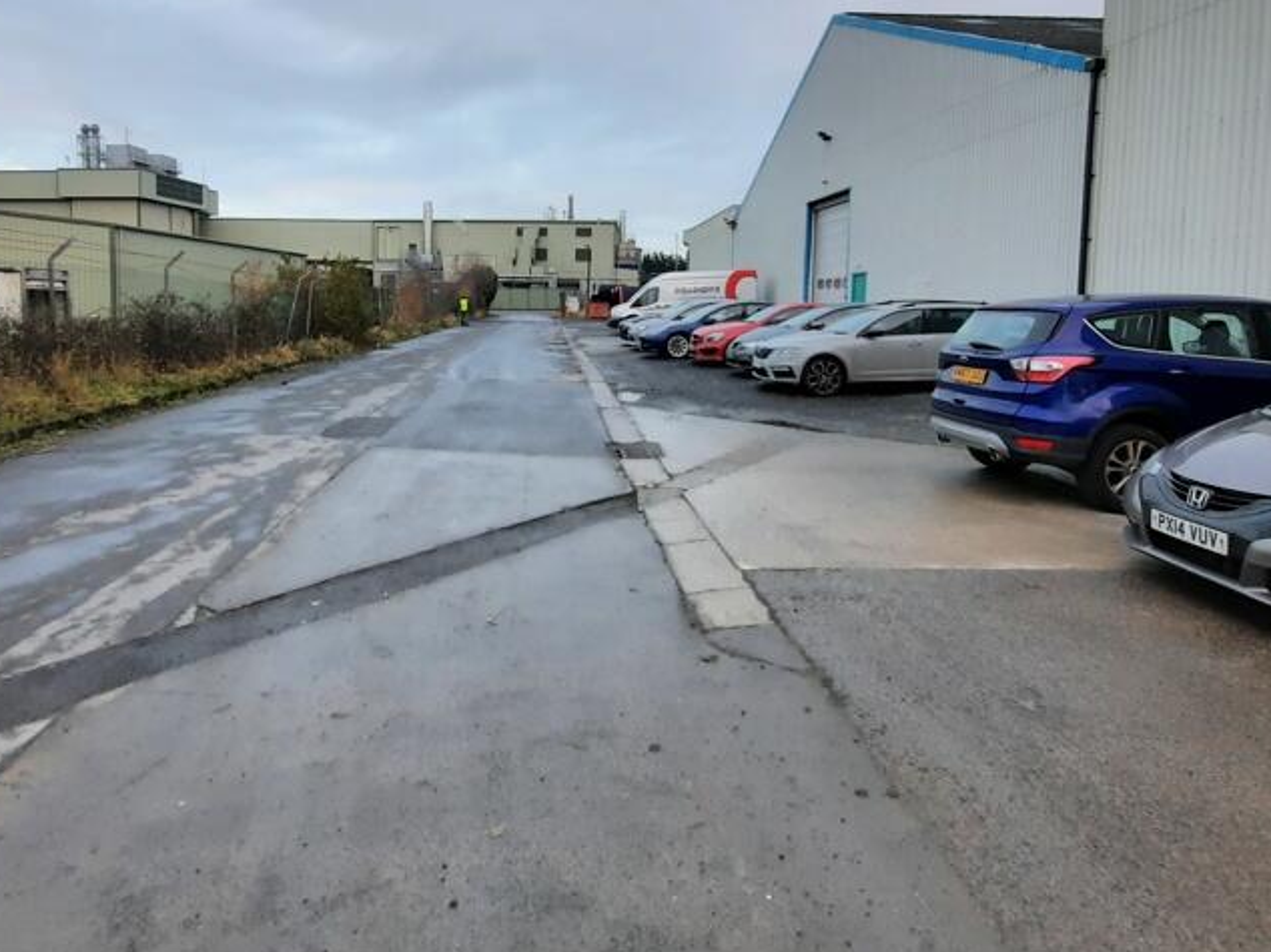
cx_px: 549
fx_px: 771
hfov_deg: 78.6
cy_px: 335
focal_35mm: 21
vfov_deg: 62.2
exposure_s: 1/50
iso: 50
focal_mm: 1.74
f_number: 2.2
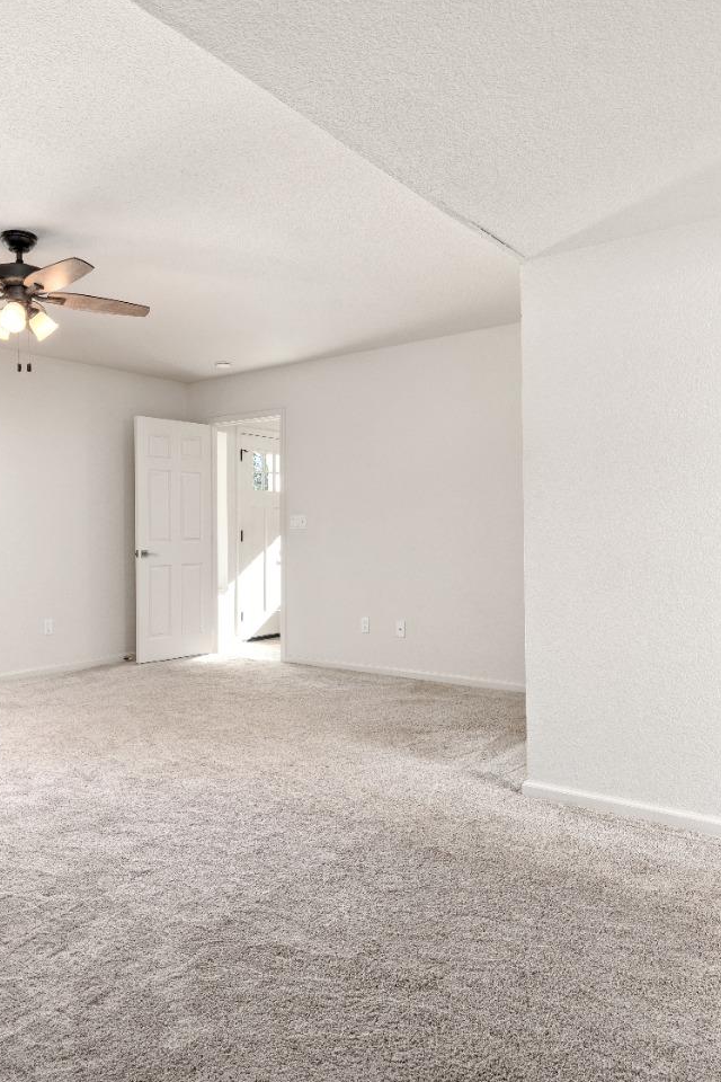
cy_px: 531
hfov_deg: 50.8
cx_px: 269
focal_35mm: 25
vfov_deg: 71.5
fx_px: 751
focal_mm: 16
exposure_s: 1/6
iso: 320
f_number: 8
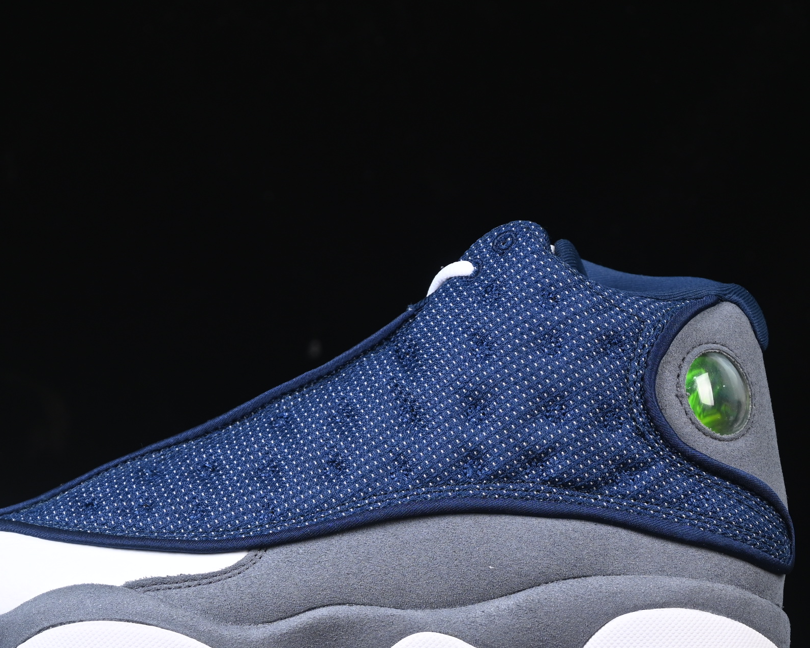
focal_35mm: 123
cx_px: 322
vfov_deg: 12.5
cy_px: 425
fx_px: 2949
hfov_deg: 15.6
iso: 160
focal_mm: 50
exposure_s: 1/60
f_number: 6.3
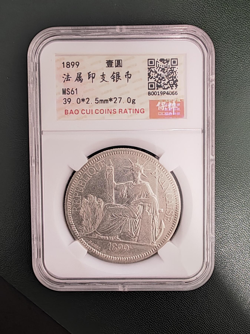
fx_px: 251
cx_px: 125
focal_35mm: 26
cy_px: 167
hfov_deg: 53.0
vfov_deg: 67.3
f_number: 2
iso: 1600
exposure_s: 1/25
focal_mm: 1.82
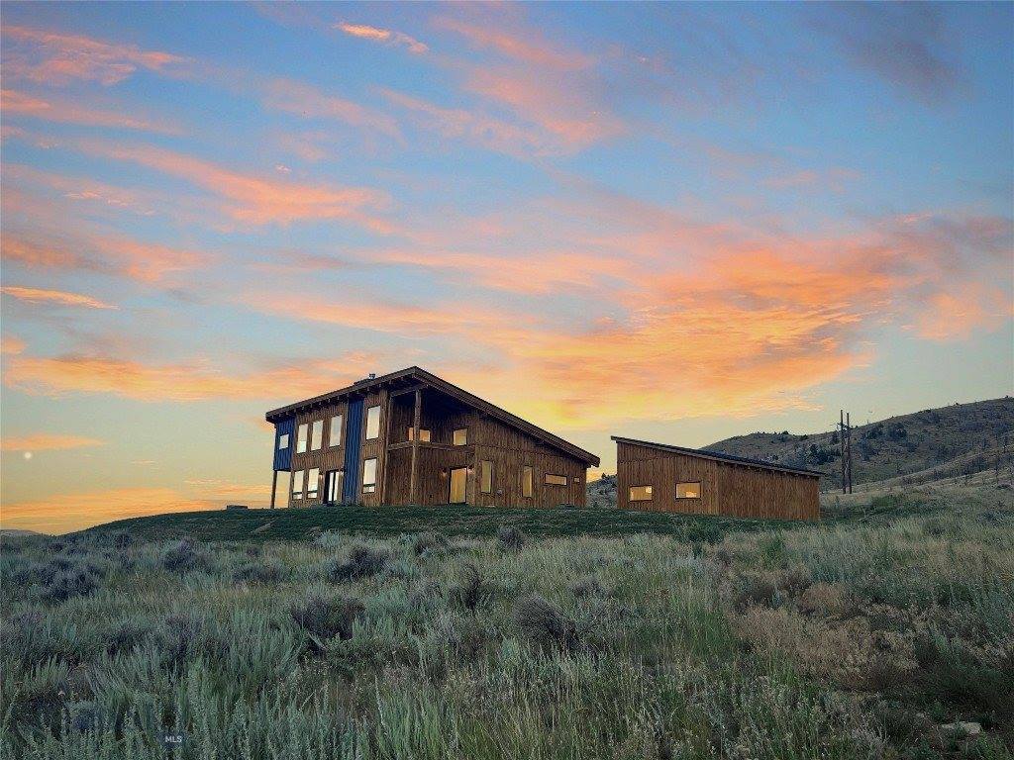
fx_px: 762
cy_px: 380
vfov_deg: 53.1
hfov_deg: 67.3
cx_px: 507
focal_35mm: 26
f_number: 1.5
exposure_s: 1/5882
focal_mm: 5.7
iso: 50
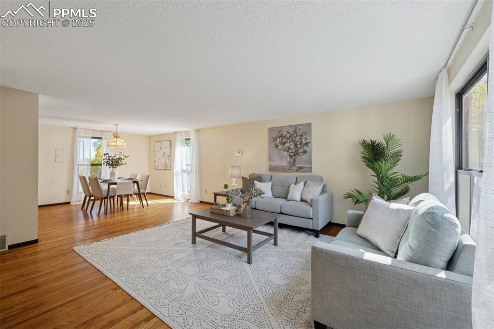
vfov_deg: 77.3
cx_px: 247
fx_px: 206
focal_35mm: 15
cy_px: 164
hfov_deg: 100.4
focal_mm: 15
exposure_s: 1/20
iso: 800
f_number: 11
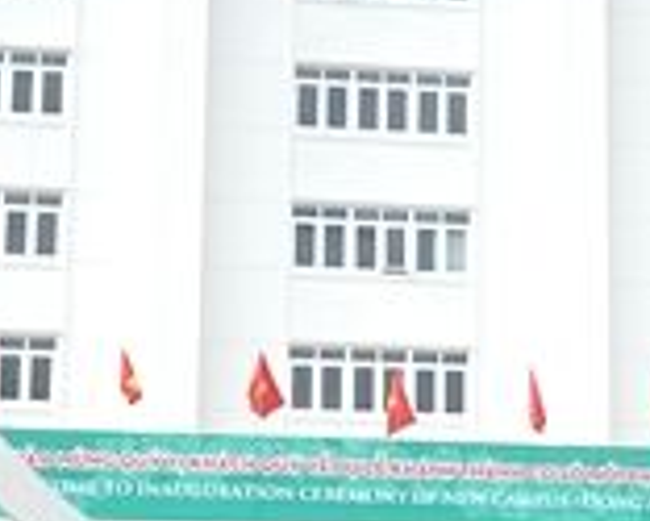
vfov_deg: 12.2
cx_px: 575
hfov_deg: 15.1
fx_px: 2425
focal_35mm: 126
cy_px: 446
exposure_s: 1/250
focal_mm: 28
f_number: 8
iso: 100
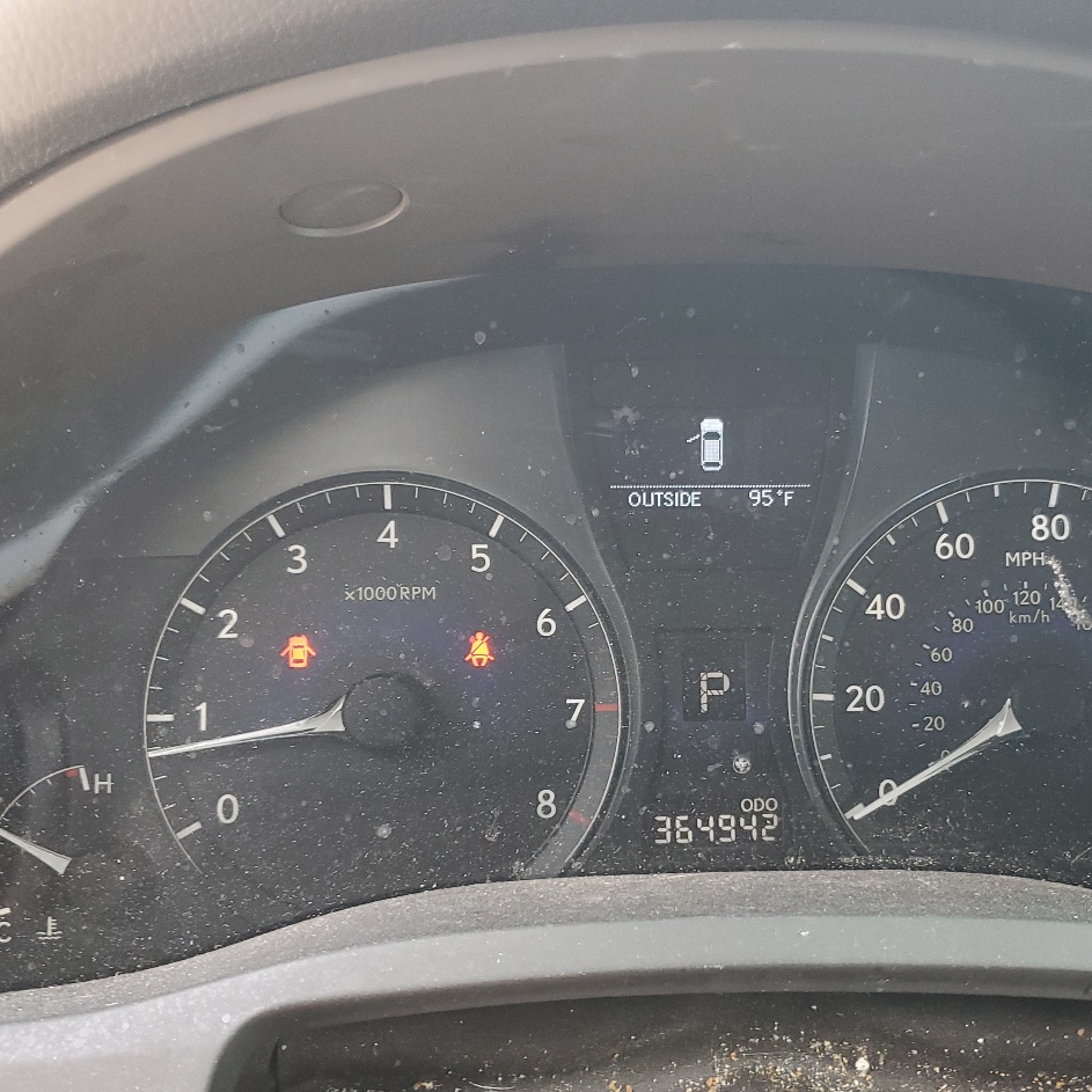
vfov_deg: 42.8
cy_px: 615
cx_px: 674
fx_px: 1392
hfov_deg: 42.6
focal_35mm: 39
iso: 86
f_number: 1.5
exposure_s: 1/60.2
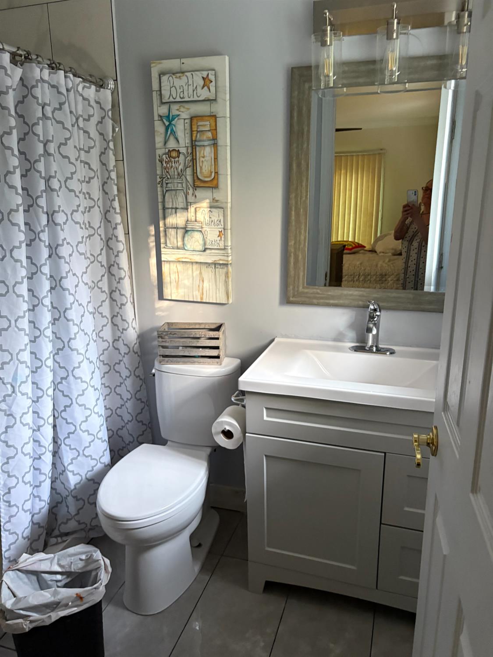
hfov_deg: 53.1
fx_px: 494
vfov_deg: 67.3
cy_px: 328
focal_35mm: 26
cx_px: 246
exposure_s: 1/40
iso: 400
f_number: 1.6
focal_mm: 5.96
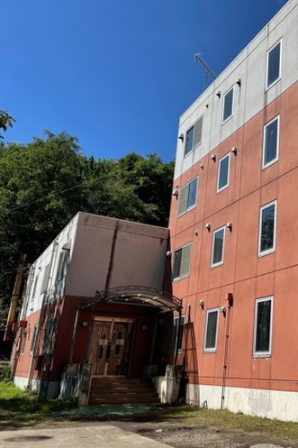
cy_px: 227
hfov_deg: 32.9
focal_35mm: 37
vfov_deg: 51.9
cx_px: 299
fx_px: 460
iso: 32
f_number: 1.6
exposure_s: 1/4292
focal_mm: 4.2
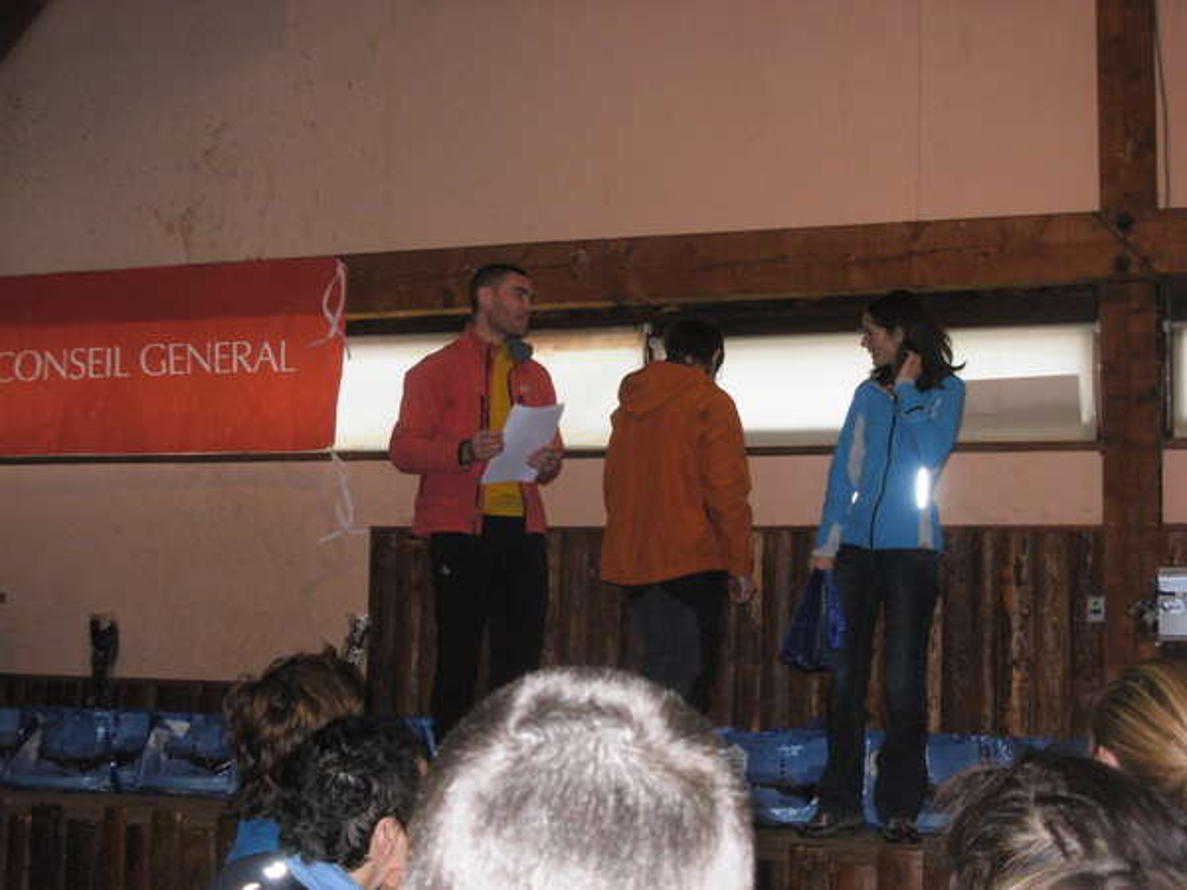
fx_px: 2195
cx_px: 594
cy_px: 445
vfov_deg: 22.9
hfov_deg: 30.3
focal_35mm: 64
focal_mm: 10.5
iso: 400
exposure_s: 1/228
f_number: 3.4
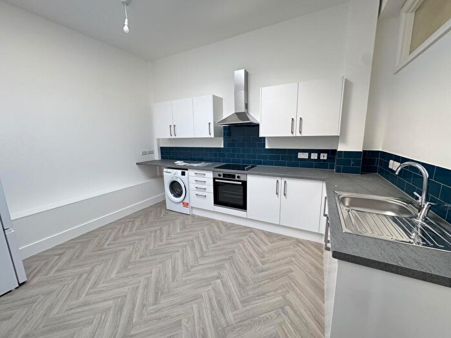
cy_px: 169
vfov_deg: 85.7
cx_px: 226
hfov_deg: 102.1
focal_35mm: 14
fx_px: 182
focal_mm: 2.22
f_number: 2.2
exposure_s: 1/79
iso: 320
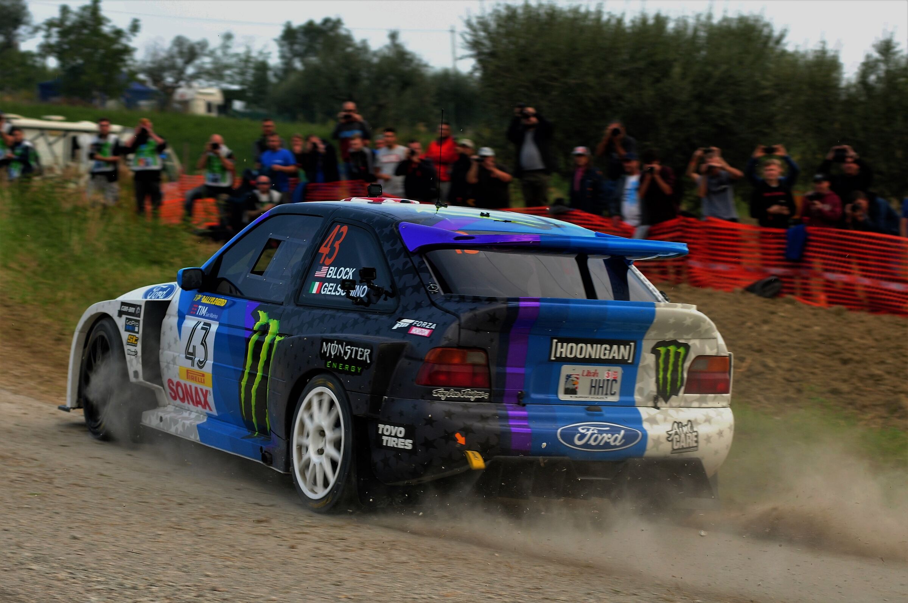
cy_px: 302
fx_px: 3023
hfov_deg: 17.1
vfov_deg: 11.4
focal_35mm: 120
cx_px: 454
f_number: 5.6
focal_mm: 80
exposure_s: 1/320
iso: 200
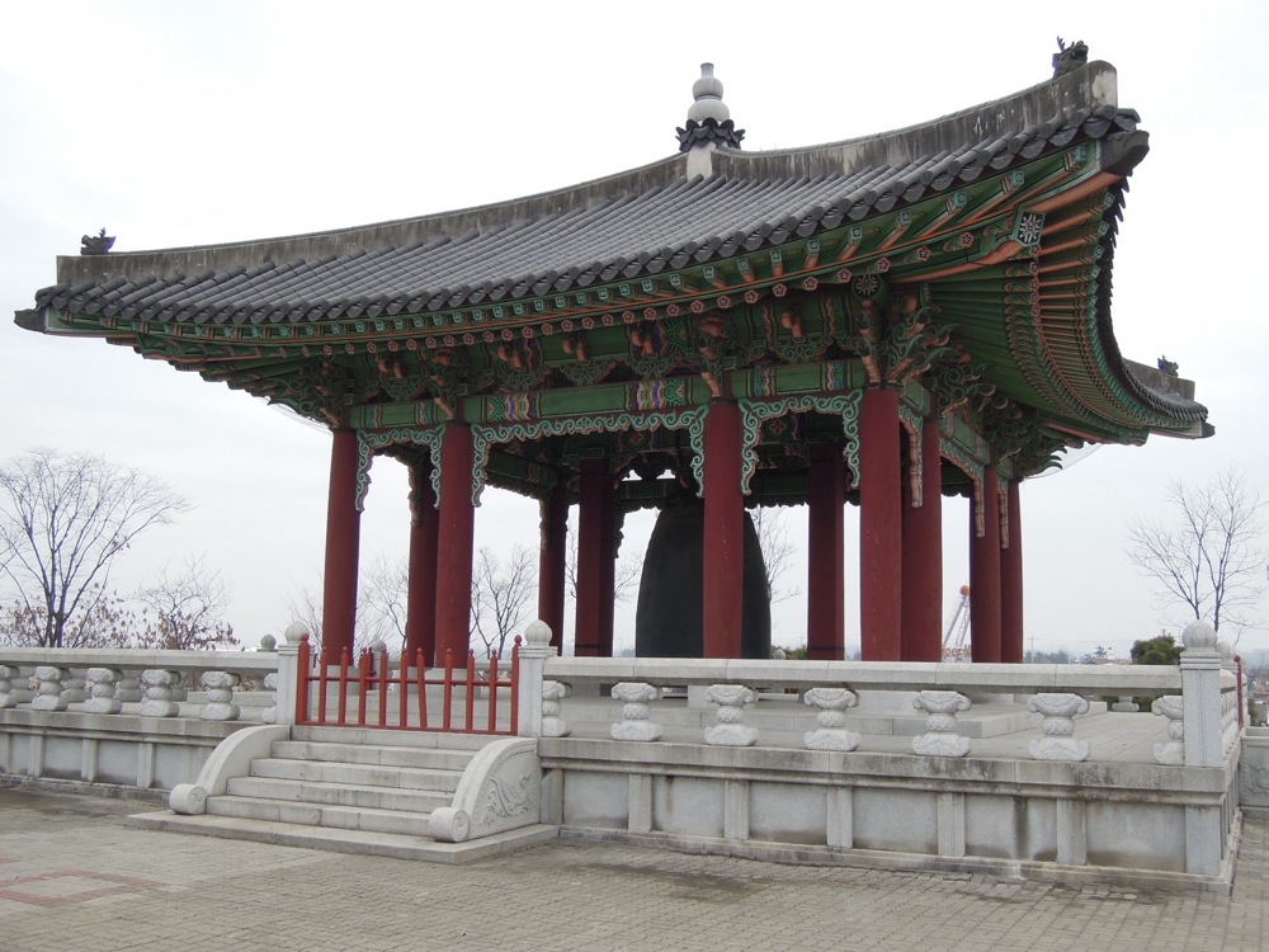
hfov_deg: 52.6
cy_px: 476
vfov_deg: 40.7
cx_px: 634
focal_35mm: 35
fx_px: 1283
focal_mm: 6.3
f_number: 3.2
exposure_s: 1/250
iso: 160
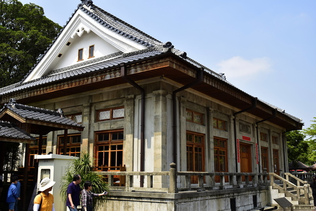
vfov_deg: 36.8
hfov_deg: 53.2
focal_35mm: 36
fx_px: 316
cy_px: 106
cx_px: 158
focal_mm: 24
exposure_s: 1/160
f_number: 8
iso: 100
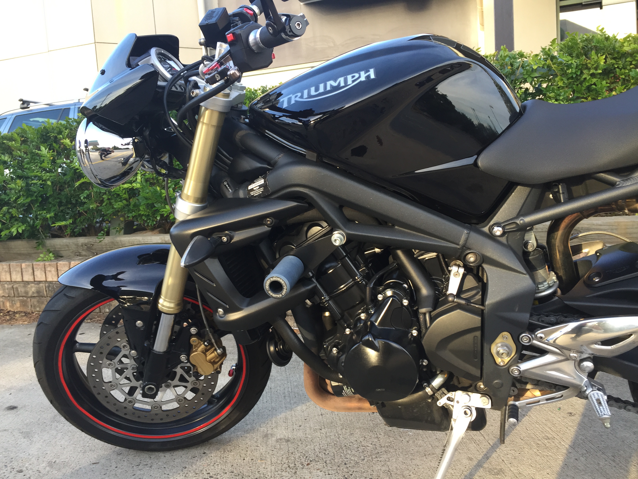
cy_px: 240
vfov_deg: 48.2
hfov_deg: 61.7
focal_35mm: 29
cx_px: 319
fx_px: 534
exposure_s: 1/120
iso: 50
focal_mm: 4.15
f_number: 2.2
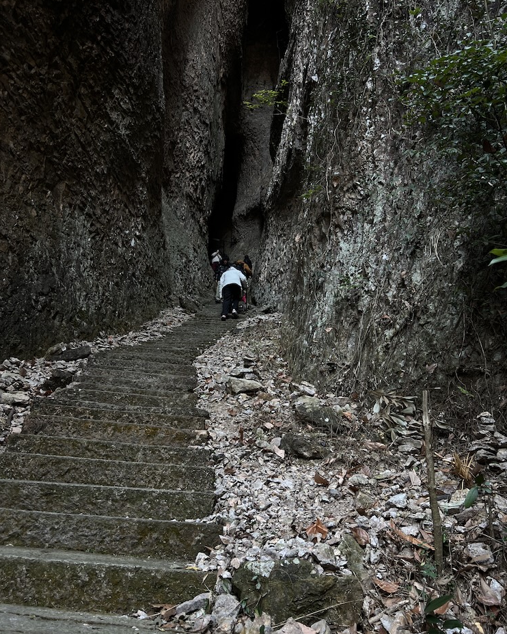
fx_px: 525
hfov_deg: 51.5
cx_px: 260
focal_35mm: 28
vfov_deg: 62.1
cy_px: 292
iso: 64
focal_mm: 5.7
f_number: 1.5
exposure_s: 1/121
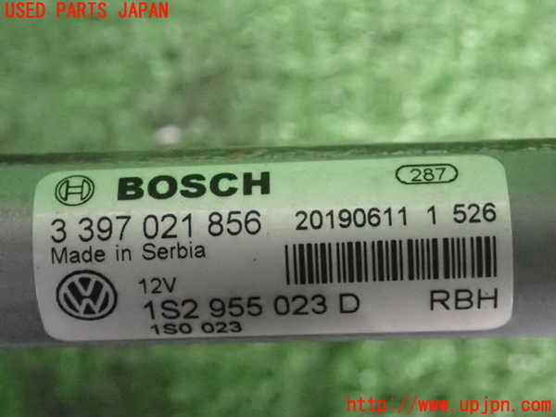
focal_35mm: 71
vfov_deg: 20.7
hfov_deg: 27.4
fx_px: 1140
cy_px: 208
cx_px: 278
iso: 6400
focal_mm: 12.73
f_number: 3.9
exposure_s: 1/500
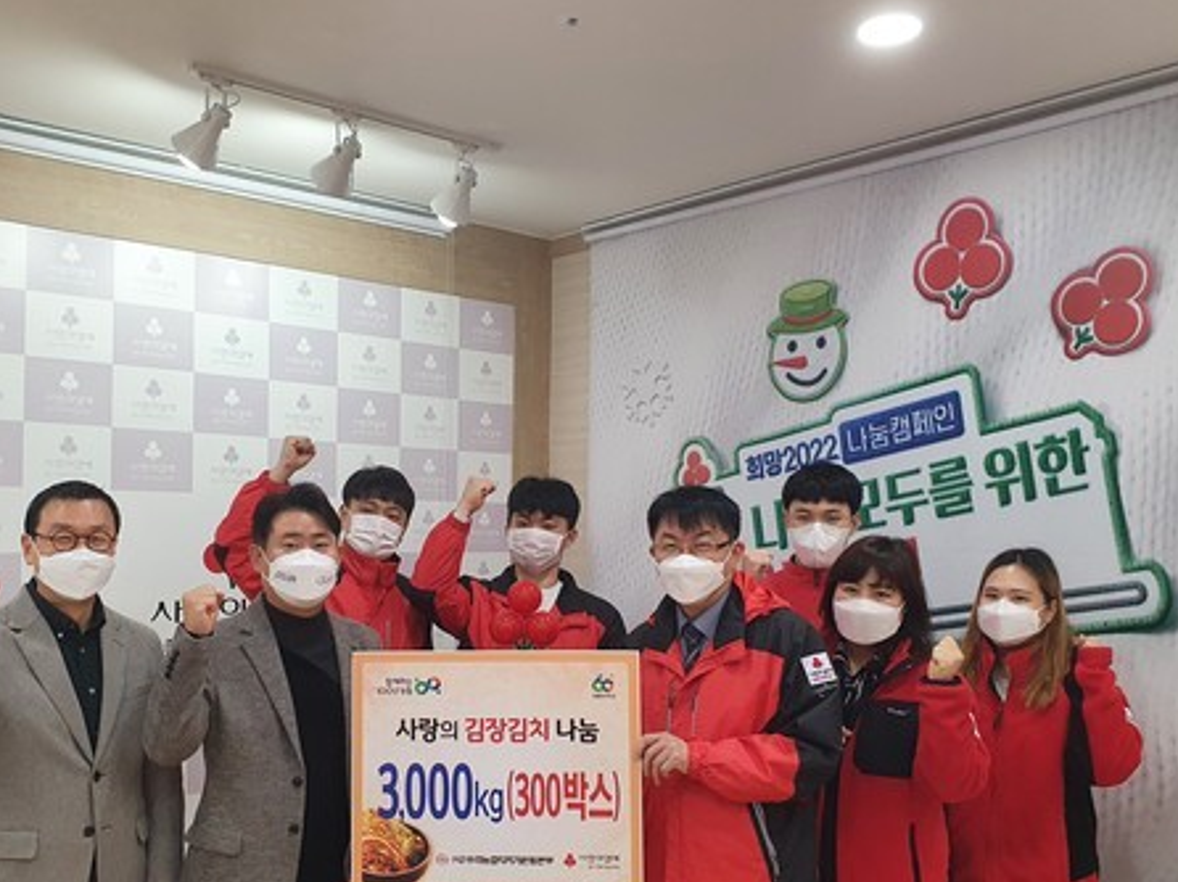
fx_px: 1190
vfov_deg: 40.3
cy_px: 568
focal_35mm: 35
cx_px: 507
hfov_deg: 52.5
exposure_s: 1/120
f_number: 2.4
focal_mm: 4.32
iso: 320
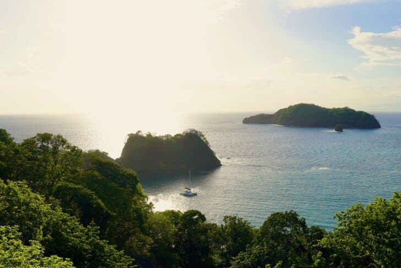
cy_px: 178
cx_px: 224
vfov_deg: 39.5
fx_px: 368
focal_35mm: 33
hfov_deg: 57.1
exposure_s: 1/400
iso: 100
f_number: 8
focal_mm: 20
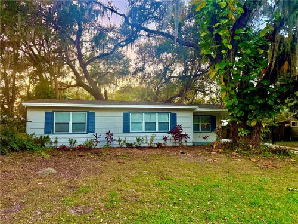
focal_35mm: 24
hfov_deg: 71.6
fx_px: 207
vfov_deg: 56.8
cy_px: 112
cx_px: 149
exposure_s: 1/220
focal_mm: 6.76
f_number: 1.78
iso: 200
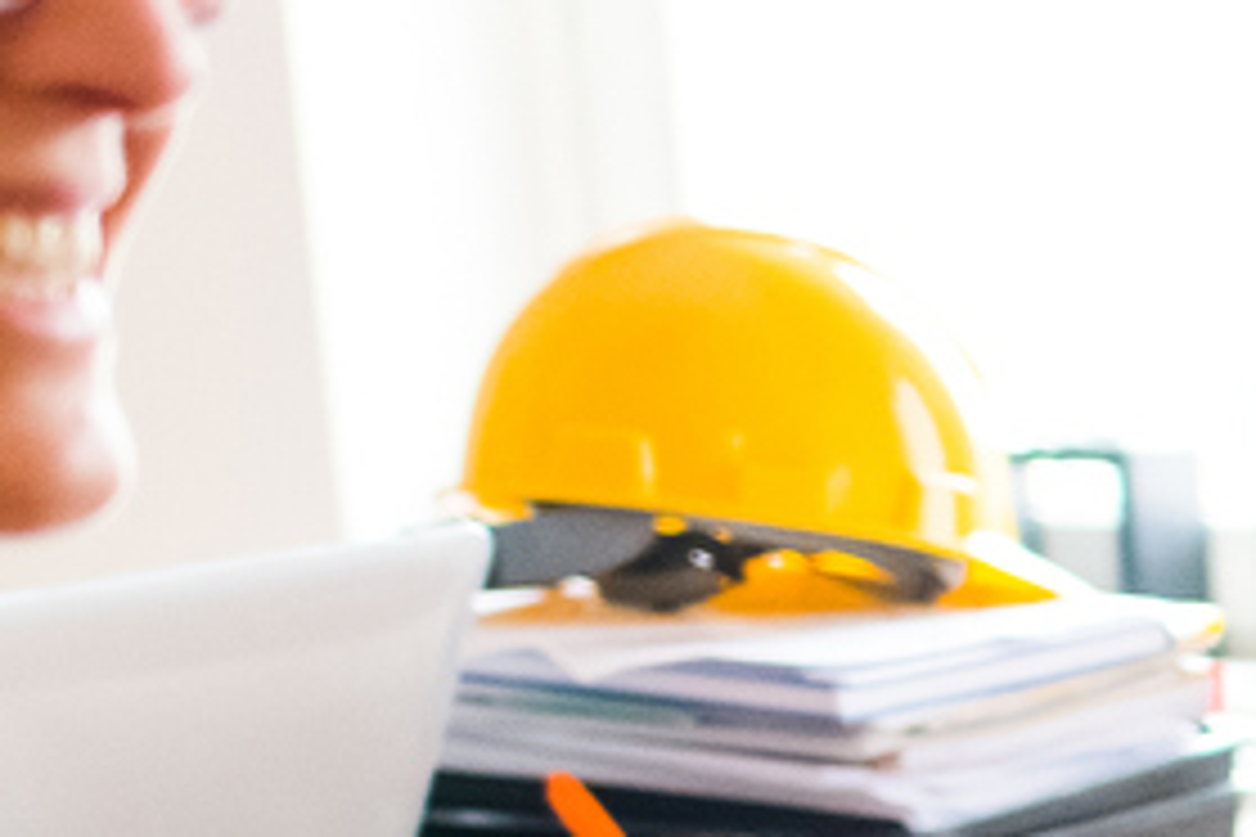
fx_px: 5303
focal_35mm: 152
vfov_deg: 8.8
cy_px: 1364
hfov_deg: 11.9
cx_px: 2613
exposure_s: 1/125
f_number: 1.8
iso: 640
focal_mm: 20
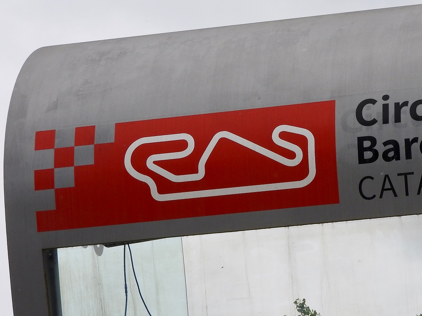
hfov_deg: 9.3
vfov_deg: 7.0
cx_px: 308
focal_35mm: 213
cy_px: 123
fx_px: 2597
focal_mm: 24.2
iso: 100
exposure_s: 1/800
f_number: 5
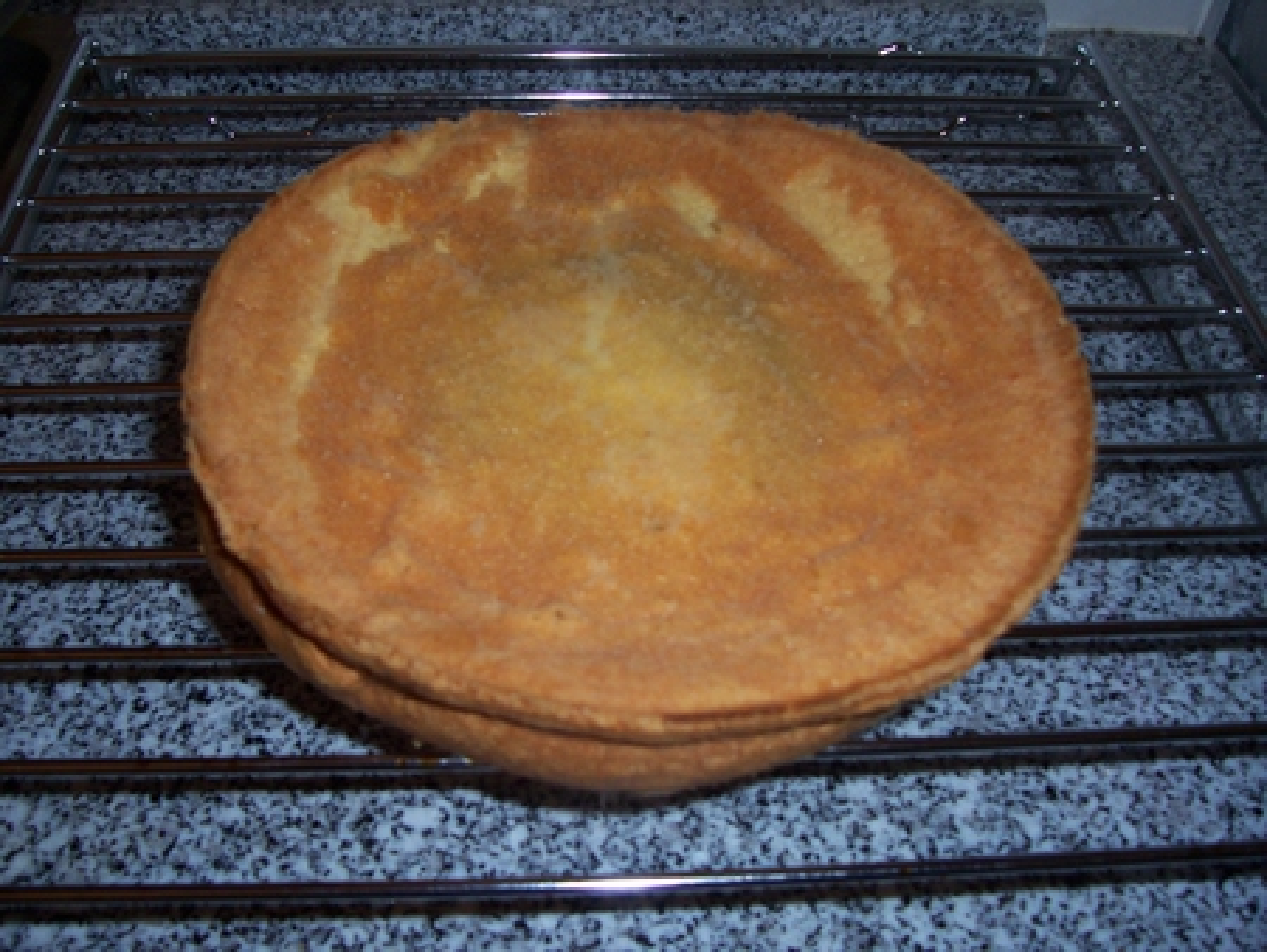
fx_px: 1245
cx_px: 634
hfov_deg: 53.9
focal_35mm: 34
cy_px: 476
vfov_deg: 41.8
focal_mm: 5.6
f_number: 2.7
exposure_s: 1/60
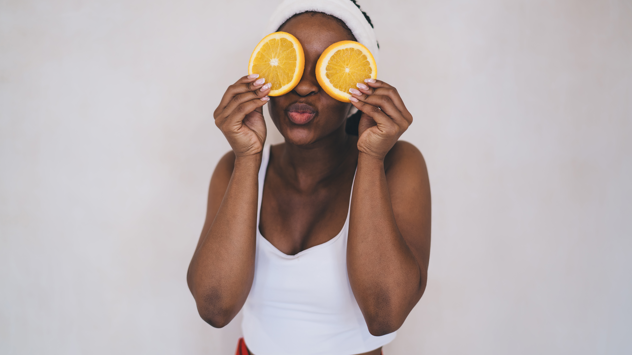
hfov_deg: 54.0
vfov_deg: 31.9
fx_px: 620
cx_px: 318
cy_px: 154
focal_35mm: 37
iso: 160
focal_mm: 35
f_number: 1.7
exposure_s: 1/125
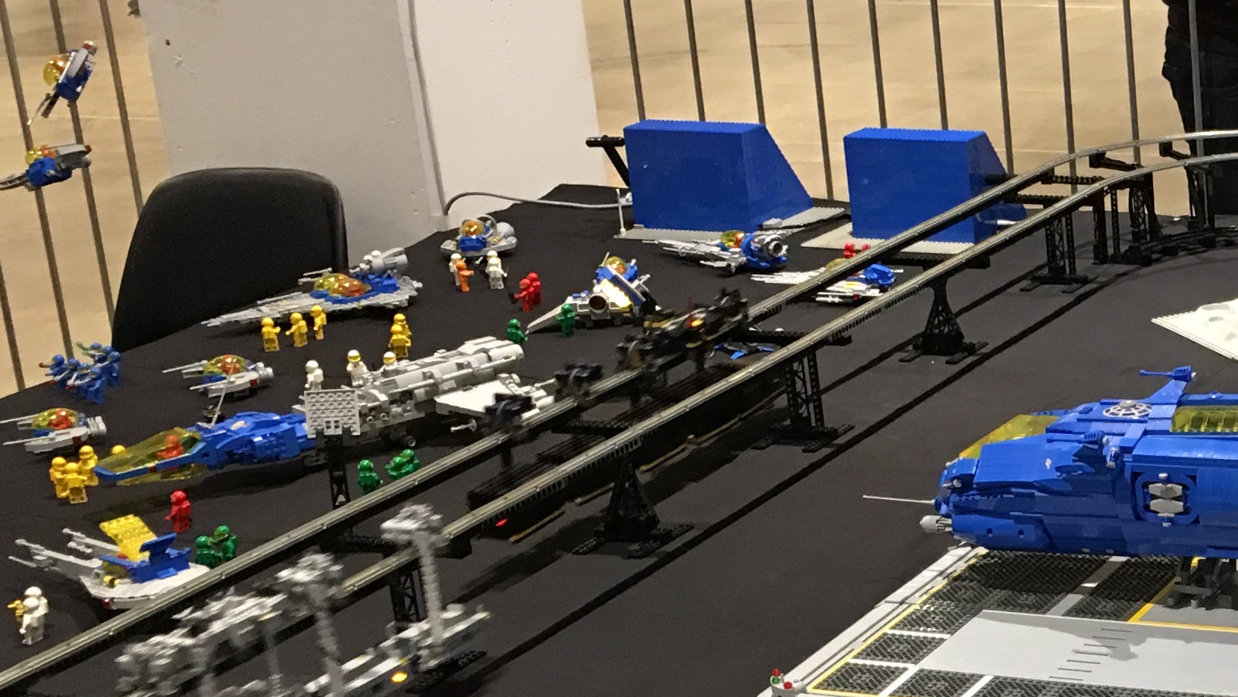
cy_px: 519
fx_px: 2561
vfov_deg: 15.4
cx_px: 1499
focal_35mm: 78
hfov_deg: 24.5
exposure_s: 1/17
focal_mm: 4.15
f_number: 2.2
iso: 80
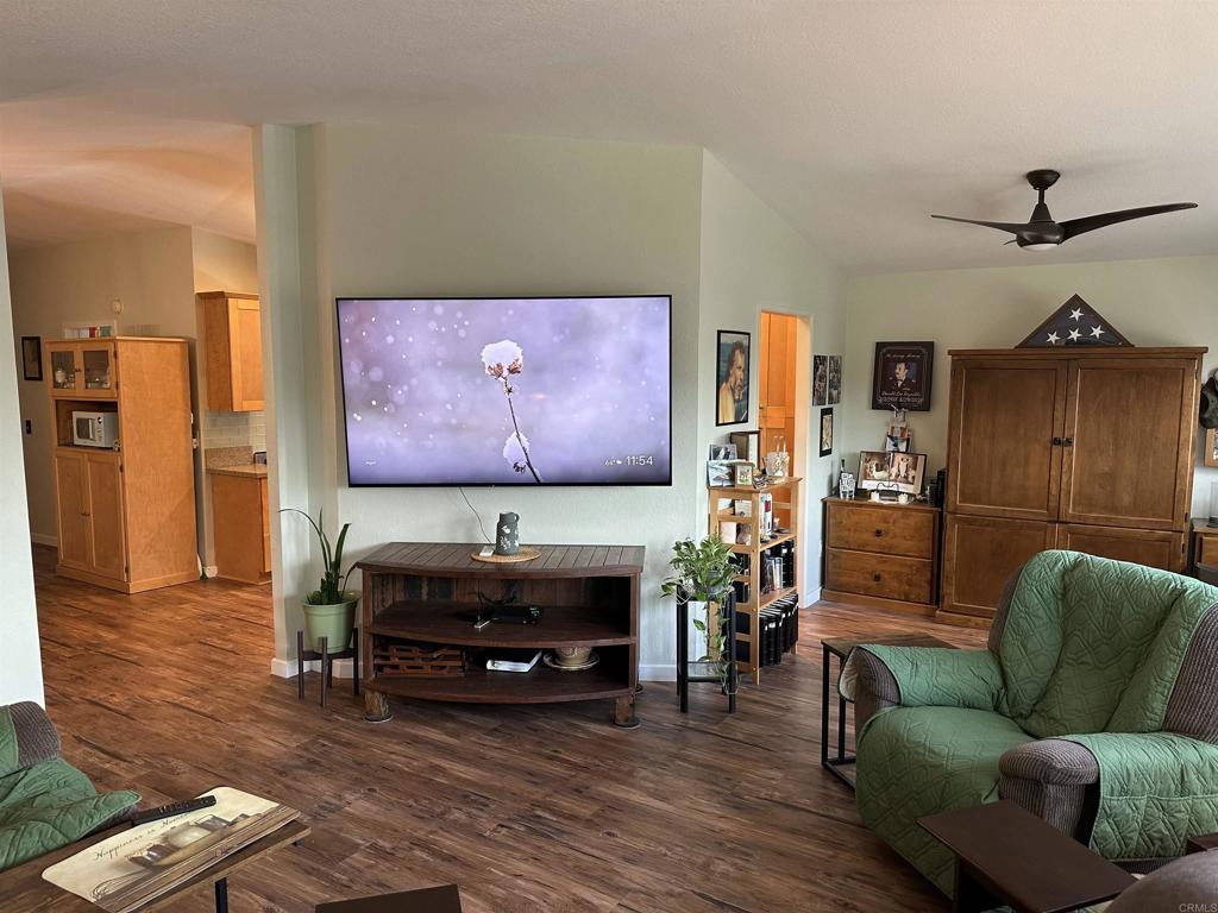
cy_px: 456
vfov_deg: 56.8
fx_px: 844
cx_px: 609
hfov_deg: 71.6
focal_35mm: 24
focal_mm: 6.86
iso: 160
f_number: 1.78
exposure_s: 1/60
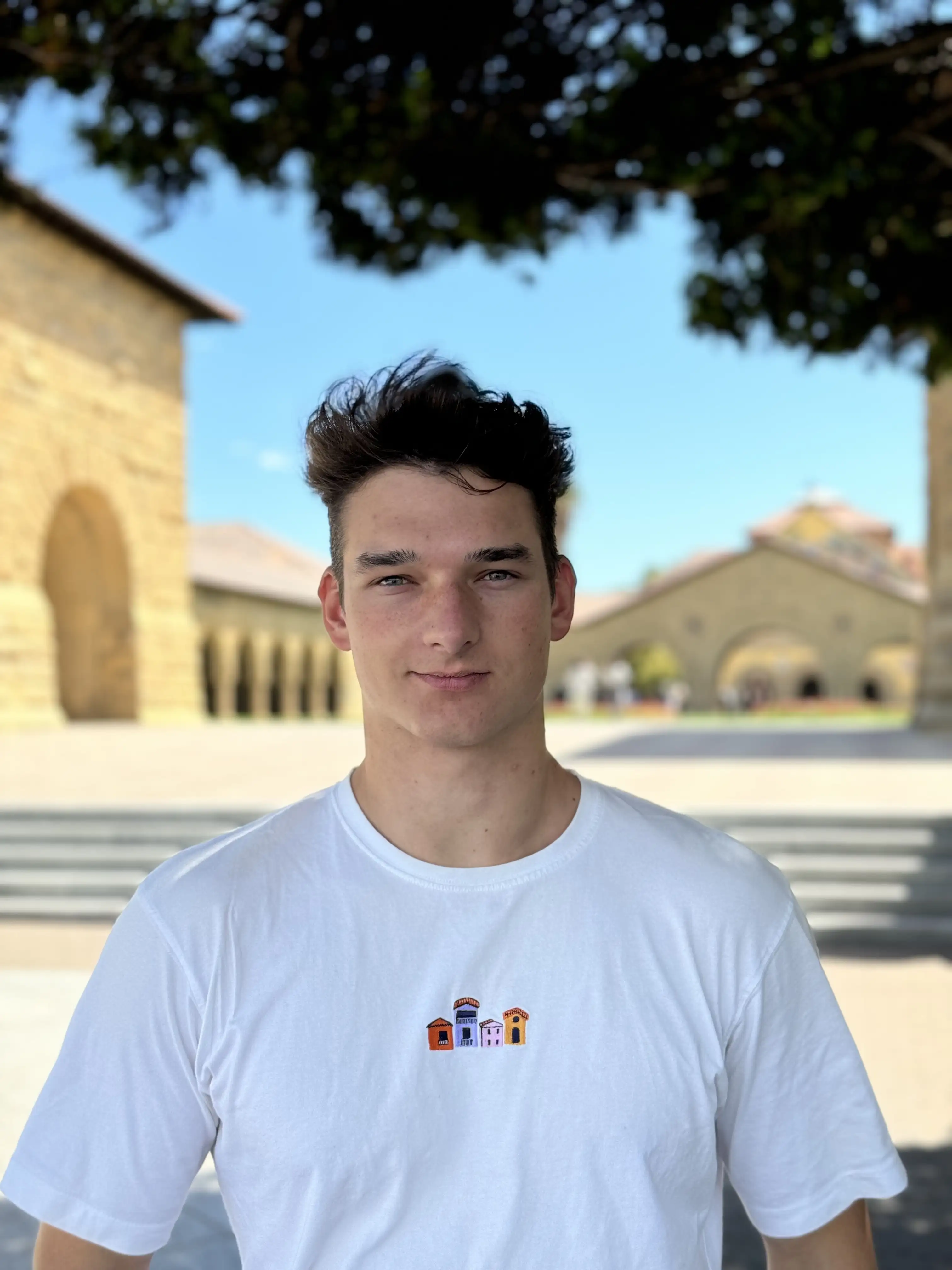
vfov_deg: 39.7
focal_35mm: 48
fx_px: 1760
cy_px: 635
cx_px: 476
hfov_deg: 30.3
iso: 64
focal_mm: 6.8
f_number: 1.8
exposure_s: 1/1524
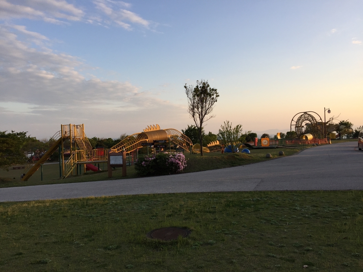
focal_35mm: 29
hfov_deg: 61.7
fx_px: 304
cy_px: 136
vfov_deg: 48.2
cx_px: 182
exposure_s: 1/719
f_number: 2.2
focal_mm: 4.15
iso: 32
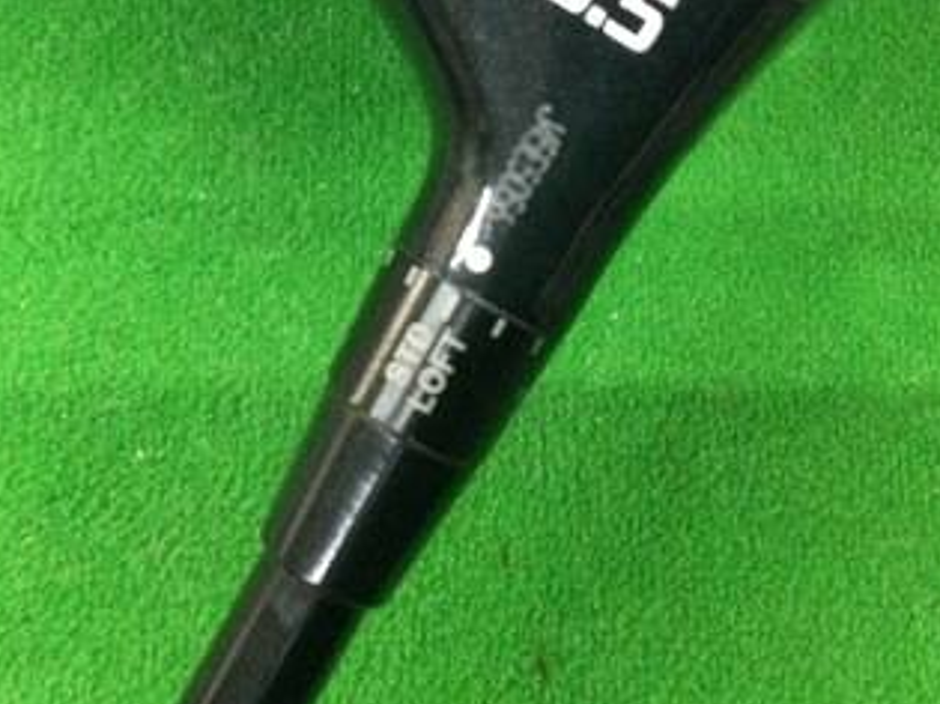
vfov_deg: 22.9
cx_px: 451
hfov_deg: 30.7
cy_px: 131
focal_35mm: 63
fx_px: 1710
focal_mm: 3.3
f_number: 2.4
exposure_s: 1/30
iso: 250
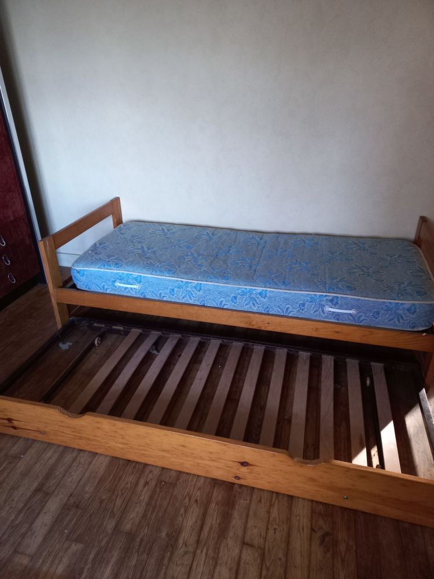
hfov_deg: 54.9
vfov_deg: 69.4
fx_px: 418
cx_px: 217
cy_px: 290
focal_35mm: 25
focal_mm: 4.6
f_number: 1.8
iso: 400
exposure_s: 1/24
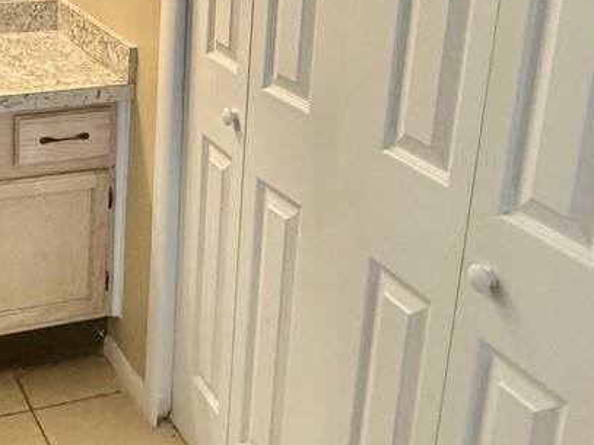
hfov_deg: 33.3
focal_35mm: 55
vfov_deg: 25.9
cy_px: 61
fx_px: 944
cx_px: 69
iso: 200
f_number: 2.2
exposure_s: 1/60
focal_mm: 2.22
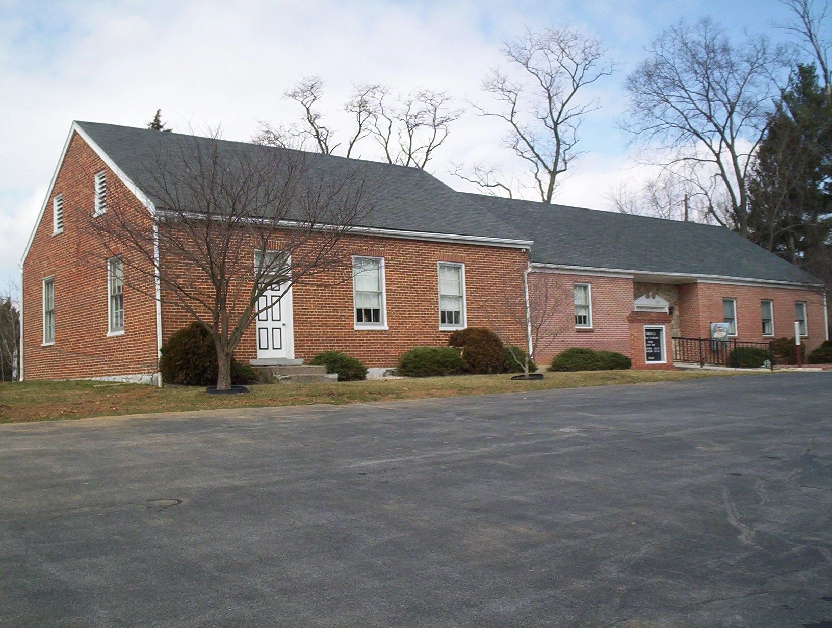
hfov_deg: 48.9
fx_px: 915
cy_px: 314
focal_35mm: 38
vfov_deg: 37.9
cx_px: 416
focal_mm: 4.99
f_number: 4.5
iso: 100
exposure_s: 1/620
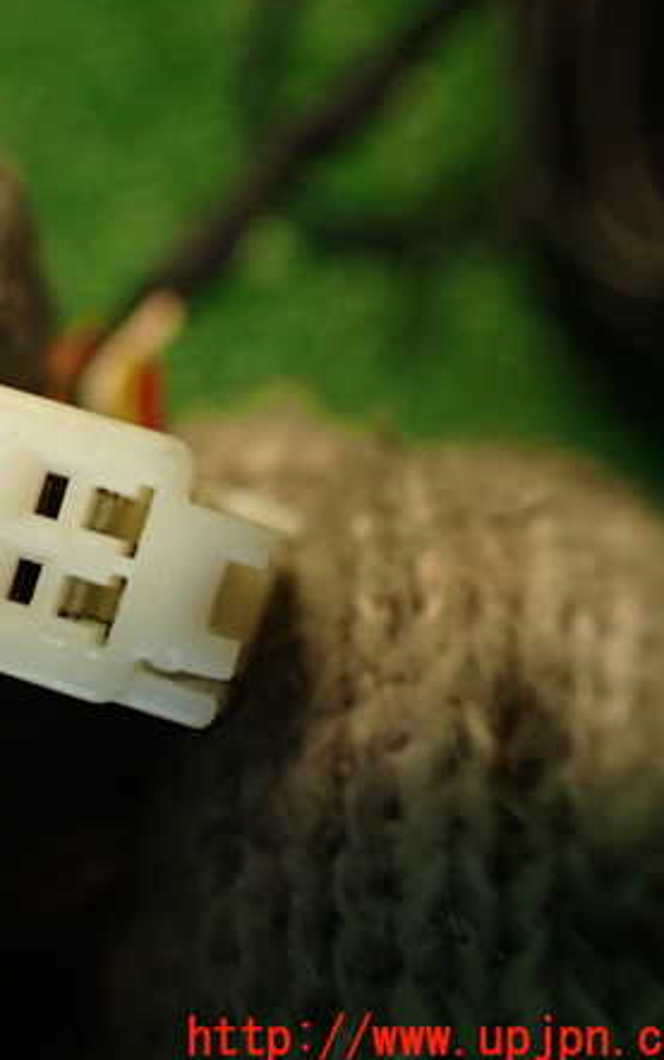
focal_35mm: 46
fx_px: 1329
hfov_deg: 26.6
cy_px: 530
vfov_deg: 43.5
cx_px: 10
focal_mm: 5.79
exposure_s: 1/30
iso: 250
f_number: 2.4
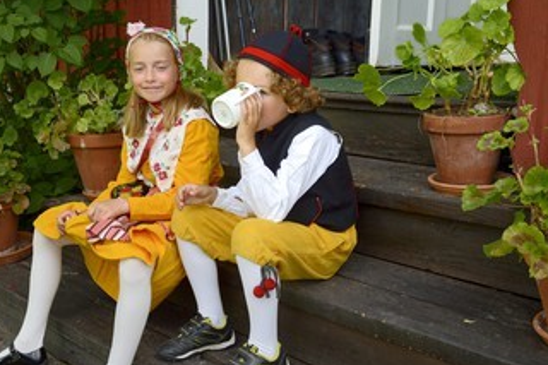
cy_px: 202
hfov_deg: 42.4
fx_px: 700
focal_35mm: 46
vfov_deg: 29.2
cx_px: 199
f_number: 7.1
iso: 400
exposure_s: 1/320
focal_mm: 35
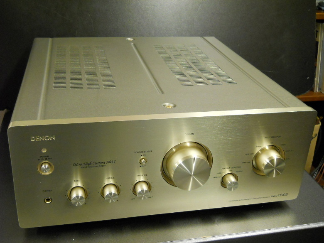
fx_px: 384
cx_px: 162
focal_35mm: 41
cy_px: 122
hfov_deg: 45.8
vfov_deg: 35.1
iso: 400
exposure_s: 1/30
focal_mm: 6.72
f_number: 3.1
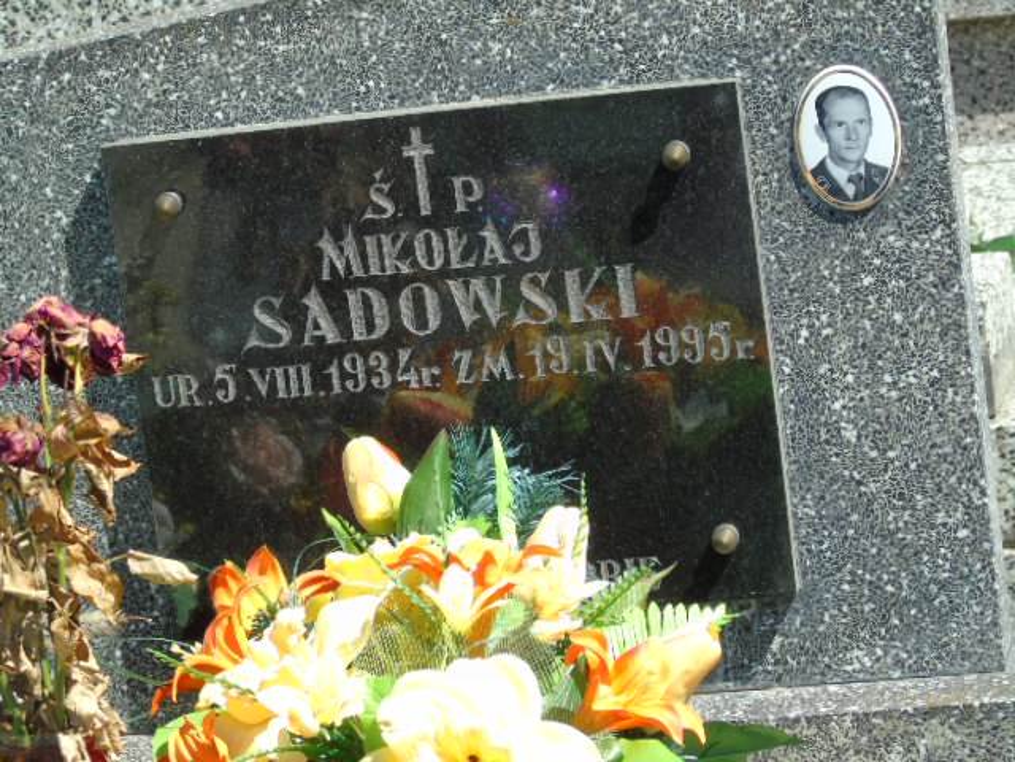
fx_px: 4750
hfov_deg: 12.2
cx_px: 508
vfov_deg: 9.2
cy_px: 381
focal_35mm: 162
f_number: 4.9
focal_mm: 29
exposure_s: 1/250
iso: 80
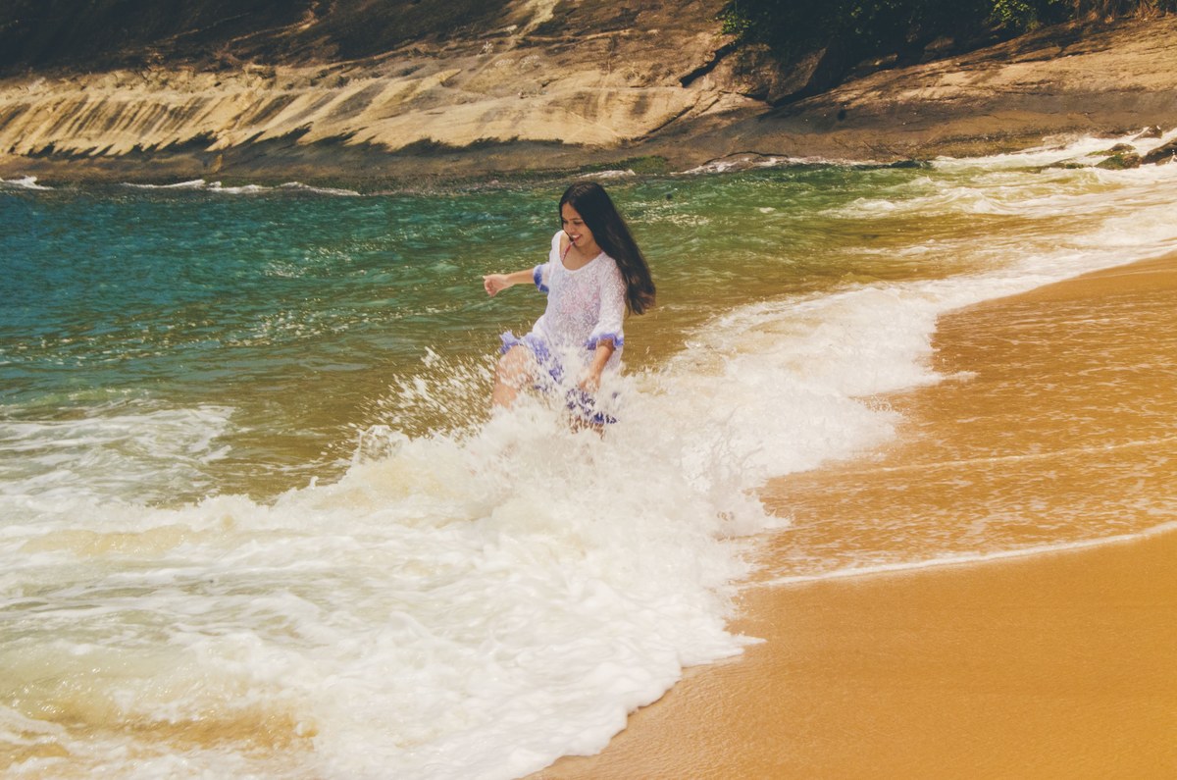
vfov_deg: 22.5
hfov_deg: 33.5
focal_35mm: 60
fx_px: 1958
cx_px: 588
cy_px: 390
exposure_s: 1/250
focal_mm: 40
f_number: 29
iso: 800
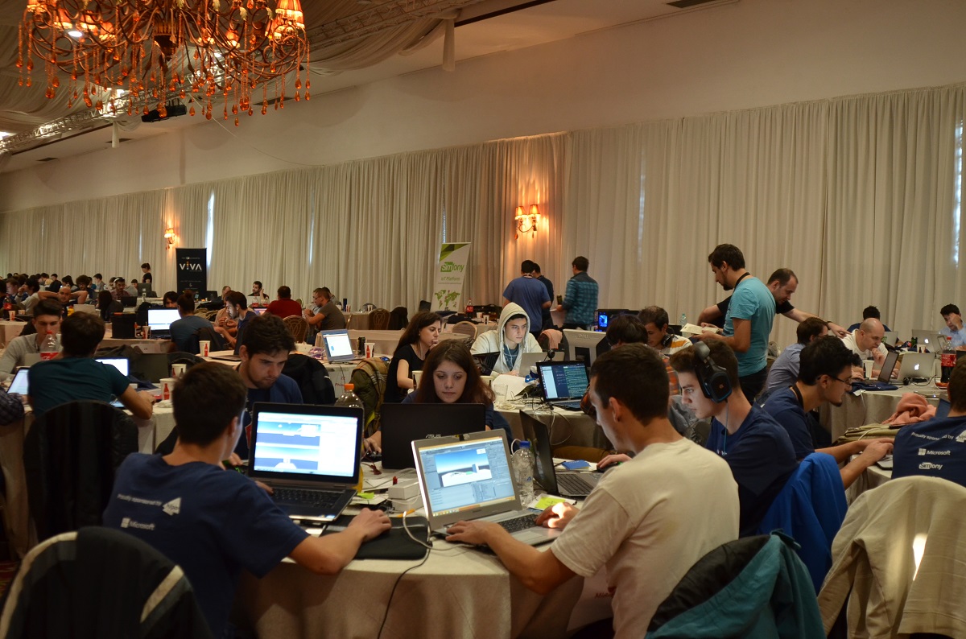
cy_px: 320
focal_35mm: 36
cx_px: 483
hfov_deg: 53.2
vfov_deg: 36.7
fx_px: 964
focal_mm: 24
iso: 800
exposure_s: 1/30
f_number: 2.8
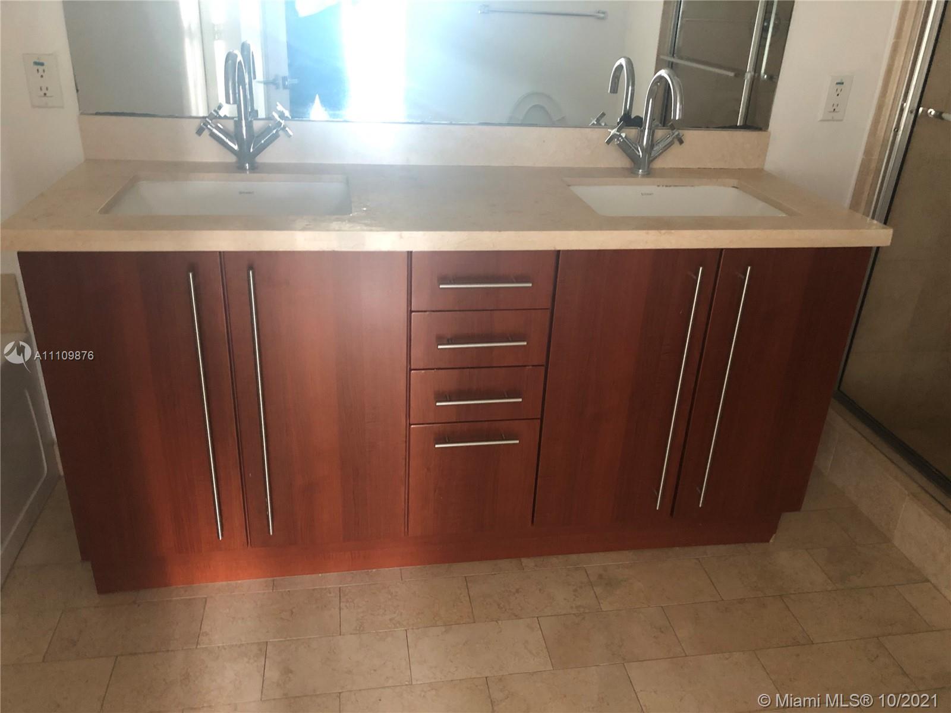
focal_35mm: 28
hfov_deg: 63.4
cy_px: 356
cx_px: 476
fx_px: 769
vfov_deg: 49.7
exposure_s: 1/6
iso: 100
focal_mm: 4
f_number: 1.8
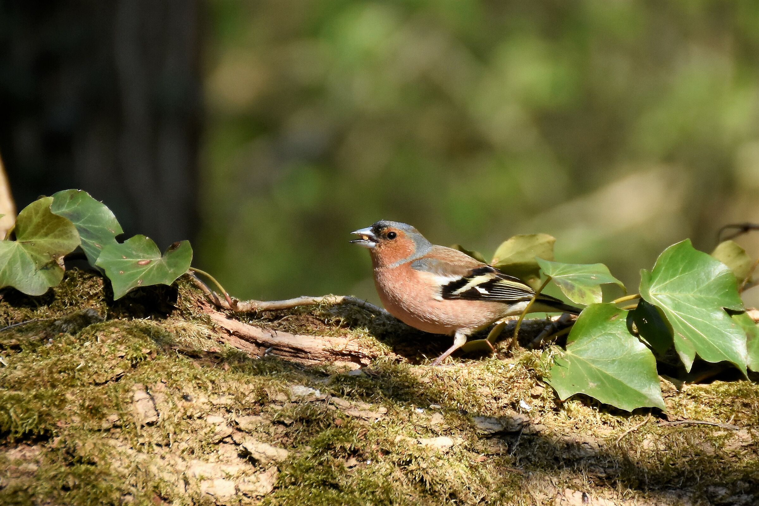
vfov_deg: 3.4
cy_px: 253
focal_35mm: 405
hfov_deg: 5.1
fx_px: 8536
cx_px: 380
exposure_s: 1/1000
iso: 800
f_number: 5.6
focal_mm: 270
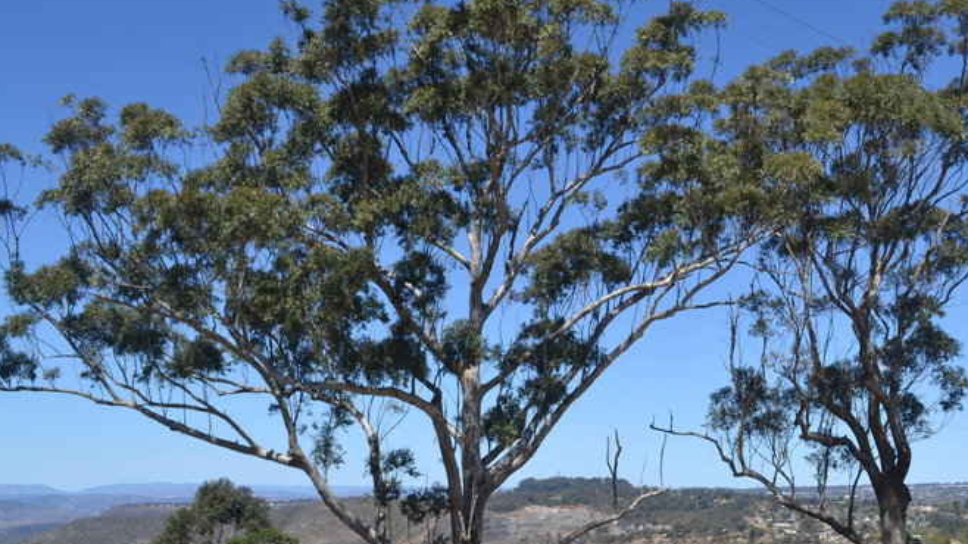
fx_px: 1104
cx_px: 611
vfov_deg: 27.7
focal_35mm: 43
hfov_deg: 46.9
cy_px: 266
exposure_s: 1/250
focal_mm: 20
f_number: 8
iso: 100
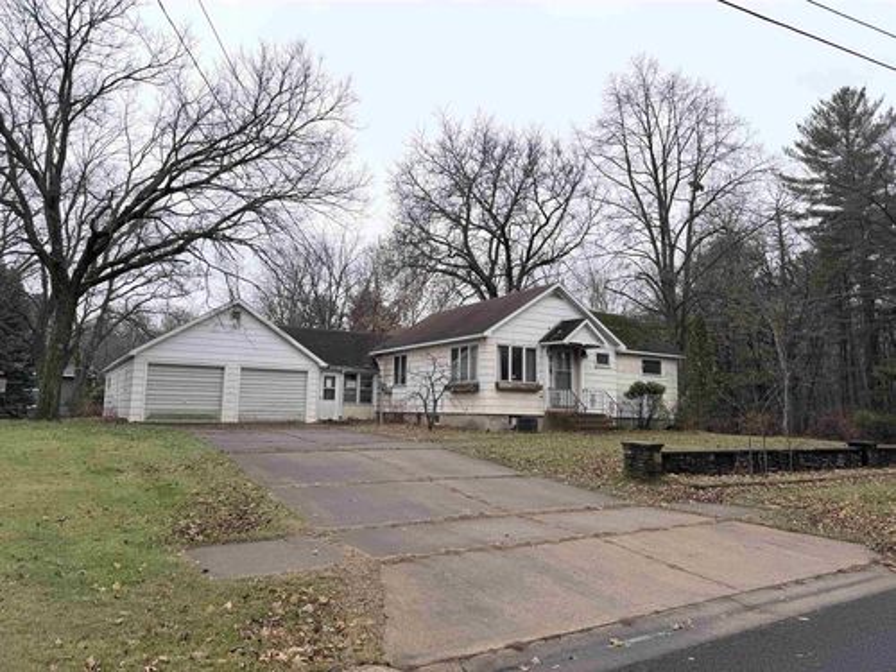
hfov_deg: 71.6
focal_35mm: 24
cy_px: 336
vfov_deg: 56.8
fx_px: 621
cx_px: 448
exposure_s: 1/580
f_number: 1.78
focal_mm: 6.76
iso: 80
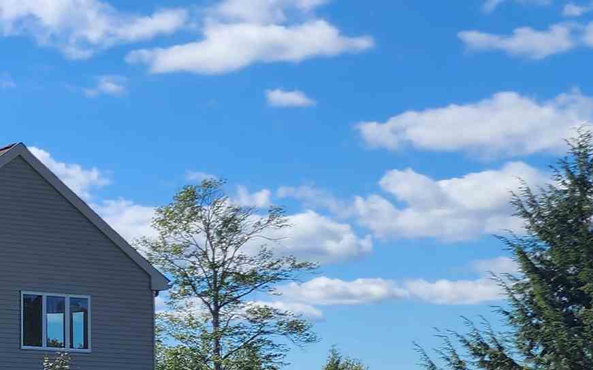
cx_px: -283
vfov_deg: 15.1
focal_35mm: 86
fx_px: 1390
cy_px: 316
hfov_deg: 20.7
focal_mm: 6.4
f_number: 1.8
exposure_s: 1/1228
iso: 12
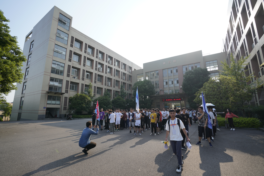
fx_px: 117
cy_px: 88
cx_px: 132
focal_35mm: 16
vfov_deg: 73.8
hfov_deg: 96.7
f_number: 4.5
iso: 100
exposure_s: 1/400
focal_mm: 16
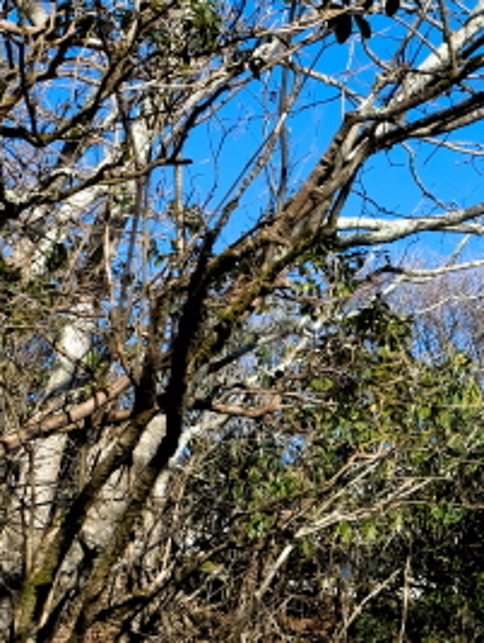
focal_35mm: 69
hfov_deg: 19.7
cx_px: 620
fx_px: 1283
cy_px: 171
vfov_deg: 27.8
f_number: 5.6
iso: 200
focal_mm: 16
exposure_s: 1/420
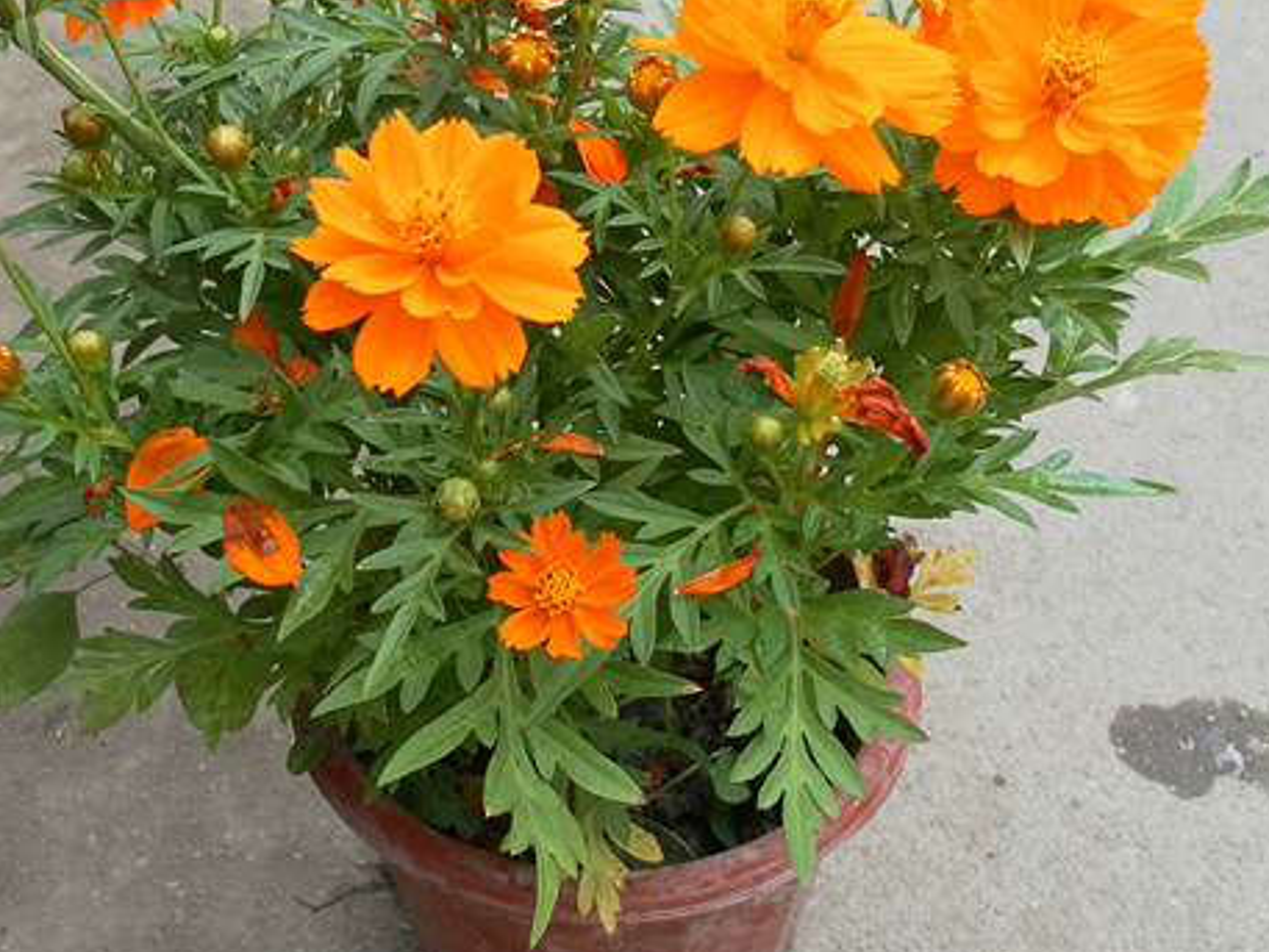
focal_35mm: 49
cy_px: 405
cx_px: 619
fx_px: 1797
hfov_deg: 38.9
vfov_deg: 29.6
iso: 80
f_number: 3.2
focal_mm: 4.9
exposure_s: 1/50
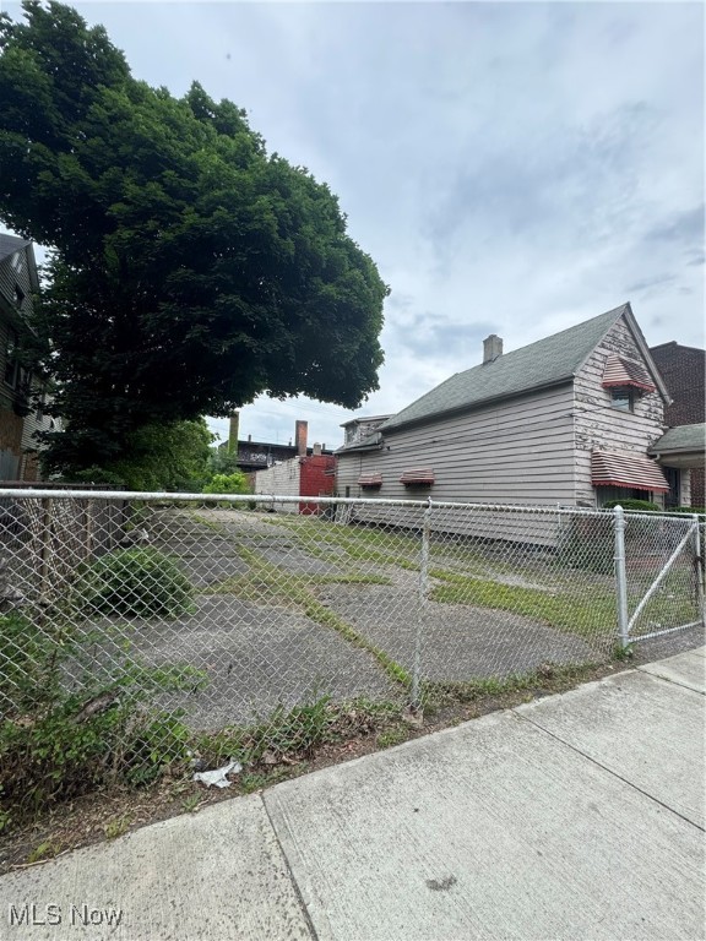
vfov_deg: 102.1
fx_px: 381
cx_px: 353
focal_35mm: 14
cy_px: 470
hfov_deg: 85.7
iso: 50
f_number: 2.2
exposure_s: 1/831
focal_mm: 2.22
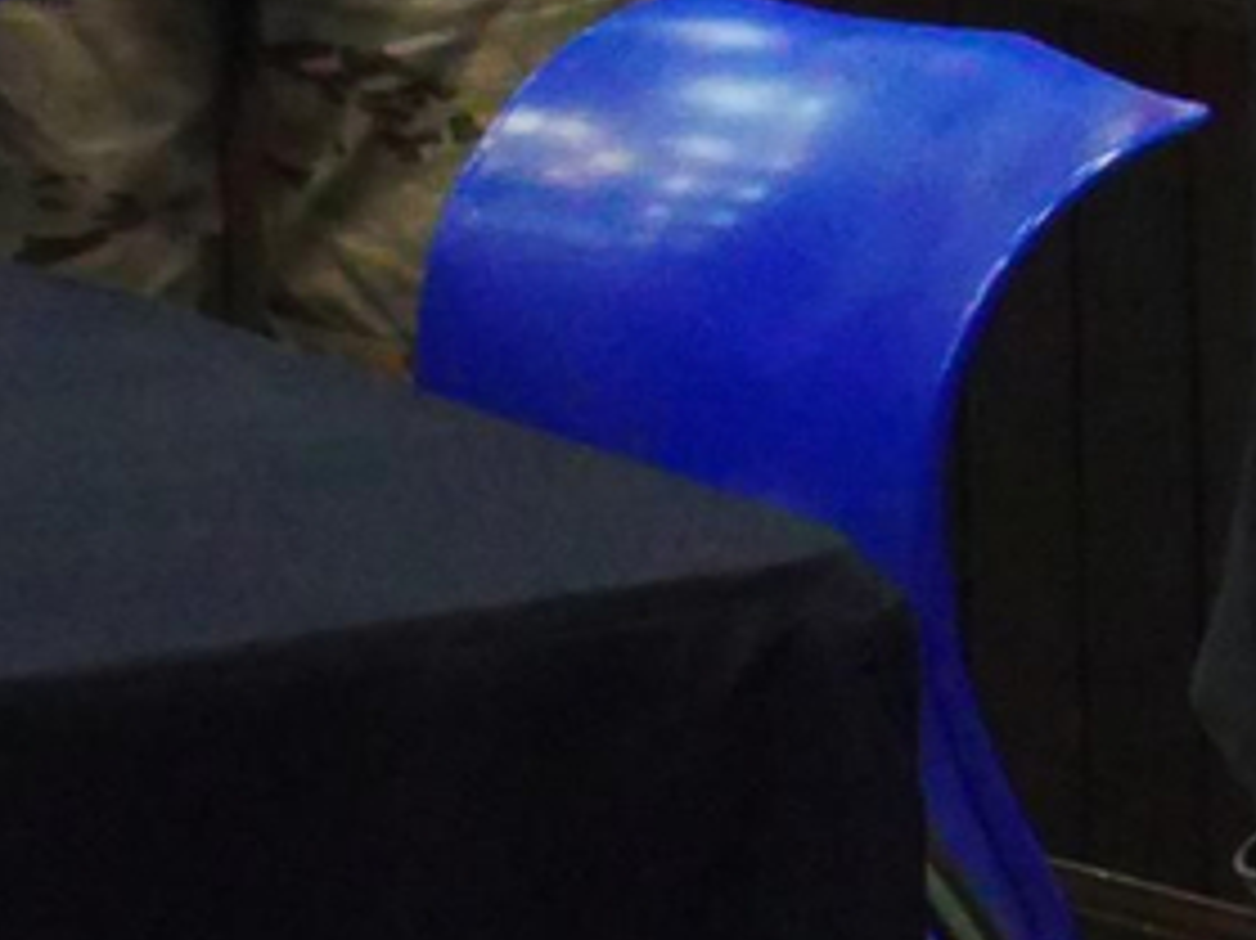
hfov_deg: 6.2
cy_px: -708
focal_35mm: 310
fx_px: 11243
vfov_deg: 4.7
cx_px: 2661
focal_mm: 27
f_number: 5.3
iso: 3200
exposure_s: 1/50
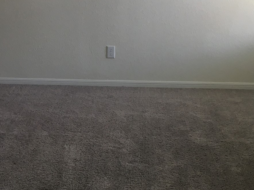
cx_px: 97
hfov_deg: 28.9
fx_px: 492
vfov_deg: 21.9
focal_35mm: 67
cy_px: 102
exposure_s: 1/30
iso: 64
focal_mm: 4.15
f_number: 2.2
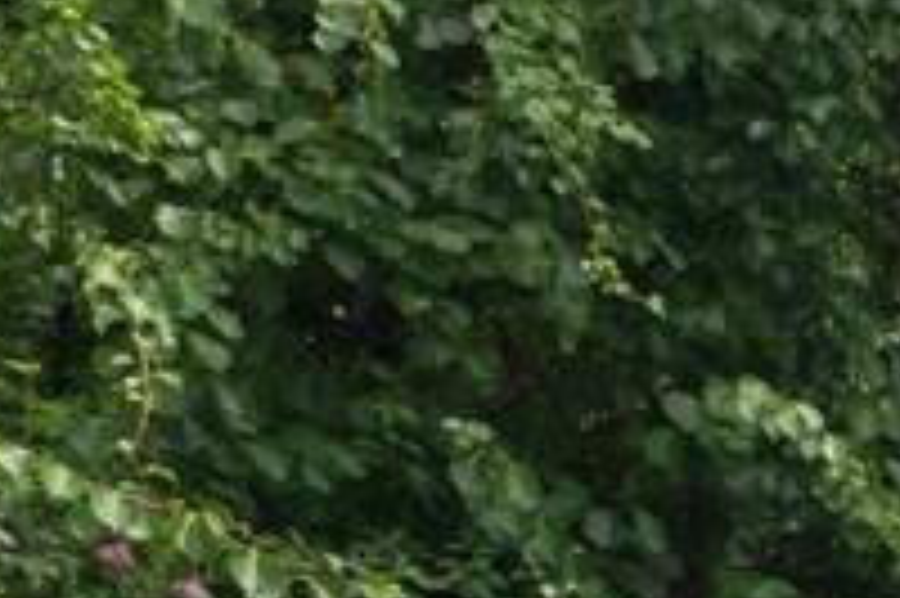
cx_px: 3280
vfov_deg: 8.5
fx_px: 2798
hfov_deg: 9.1
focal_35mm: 112
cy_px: 2158
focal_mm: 14
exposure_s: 1/125
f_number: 11
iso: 100
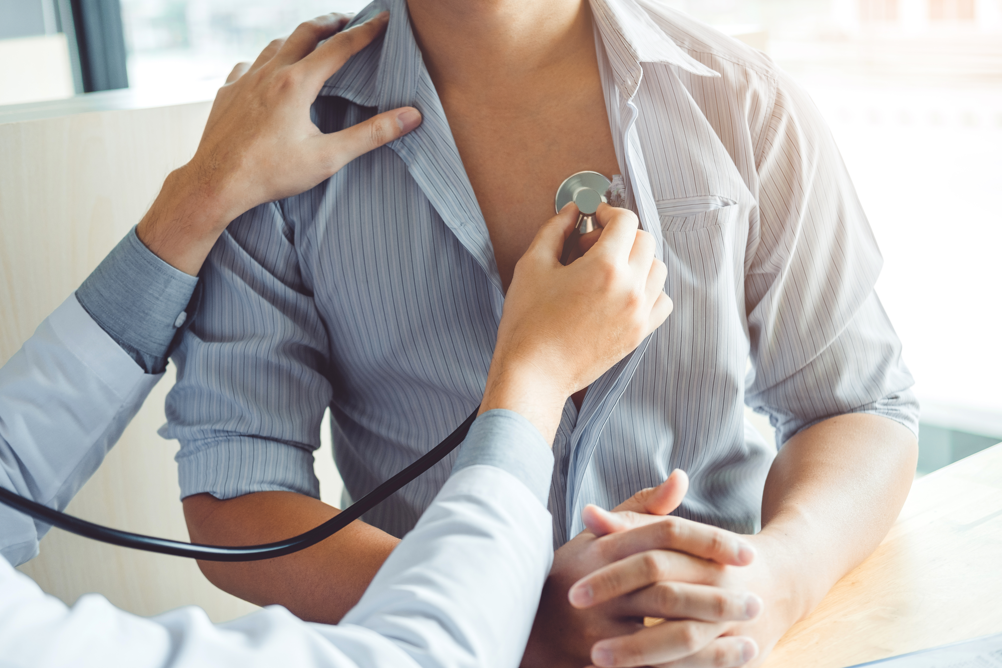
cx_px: 501
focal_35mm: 53
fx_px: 1475
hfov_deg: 37.5
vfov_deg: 25.5
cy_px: 334
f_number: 2
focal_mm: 35
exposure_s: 1/320
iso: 100
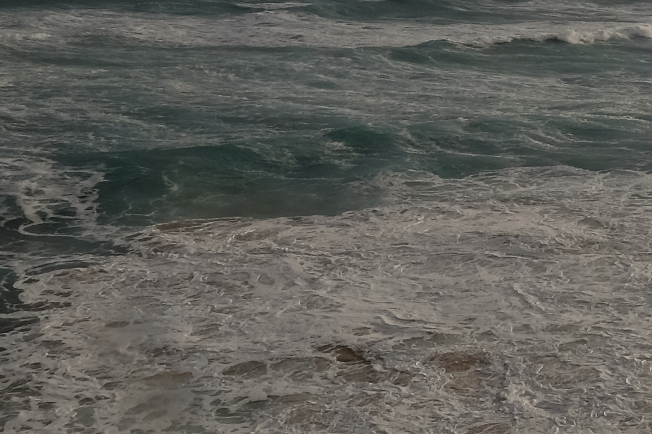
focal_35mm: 65
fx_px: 1177
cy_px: 27
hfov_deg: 27.2
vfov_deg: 20.4
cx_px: 790
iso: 200
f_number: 13
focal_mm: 10
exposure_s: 1/420
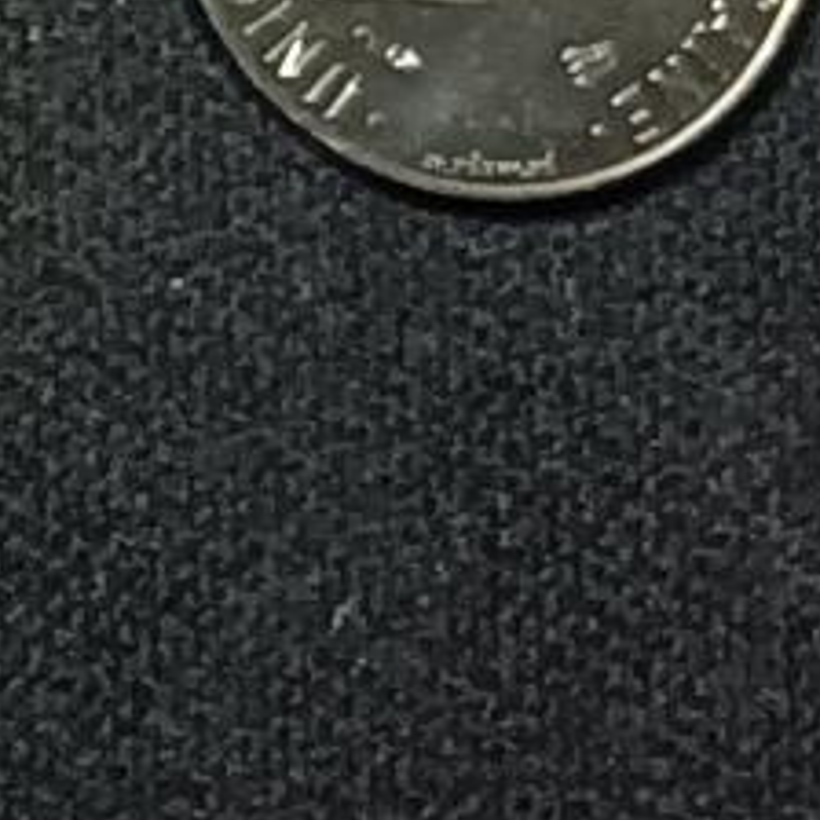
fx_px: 6379
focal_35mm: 238
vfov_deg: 7.1
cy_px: -758
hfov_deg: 6.8
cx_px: -1431
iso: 1664
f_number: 1.8
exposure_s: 1/33.3
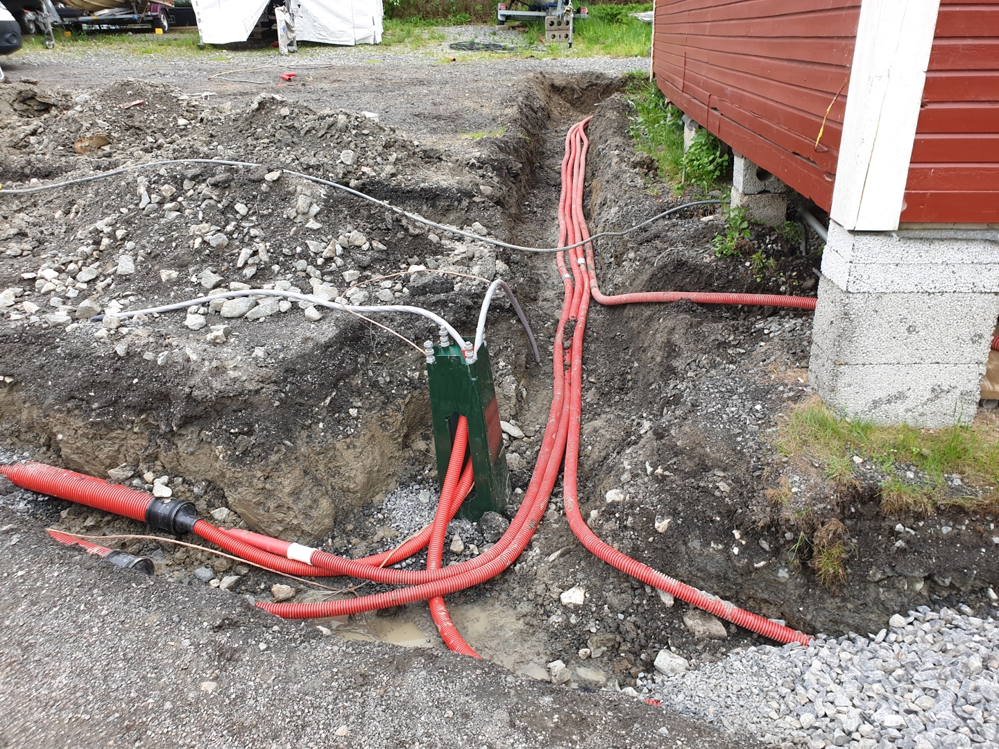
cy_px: 374
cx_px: 500
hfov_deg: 67.3
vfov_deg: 53.1
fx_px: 750
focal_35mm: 26
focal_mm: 4.3
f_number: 2.4
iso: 80
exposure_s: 1/120
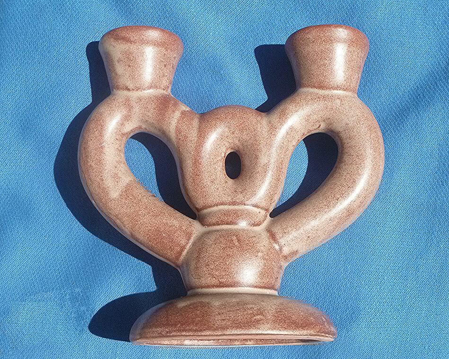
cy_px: 179
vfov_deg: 26.7
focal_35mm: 57
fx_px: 758
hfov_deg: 33.0
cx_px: 242
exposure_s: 1/200
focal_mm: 9.6
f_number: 13
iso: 200
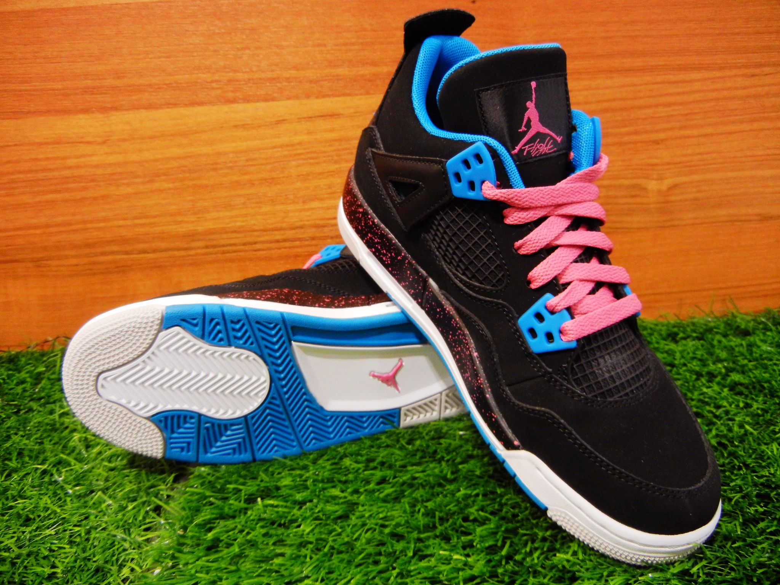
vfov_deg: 46.8
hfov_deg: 60.0
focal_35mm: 30
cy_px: 292
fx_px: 676
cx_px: 390
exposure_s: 1/33.1
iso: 394
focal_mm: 5.4
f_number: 3.5
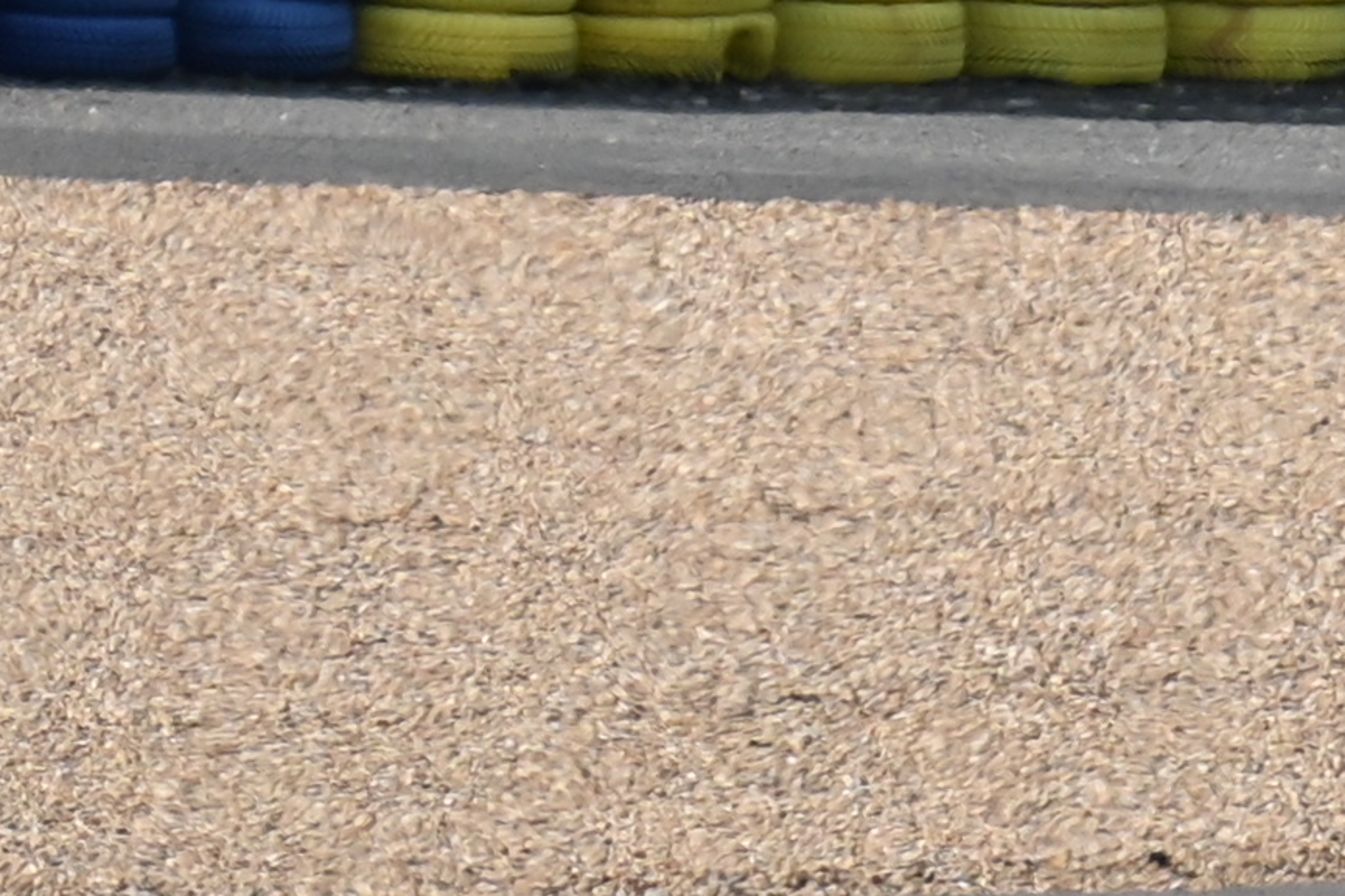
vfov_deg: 0.6
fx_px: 90188
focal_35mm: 2415
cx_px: 1710
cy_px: 2226
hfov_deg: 0.9
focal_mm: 250
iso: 100
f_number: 6.3
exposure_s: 1/500
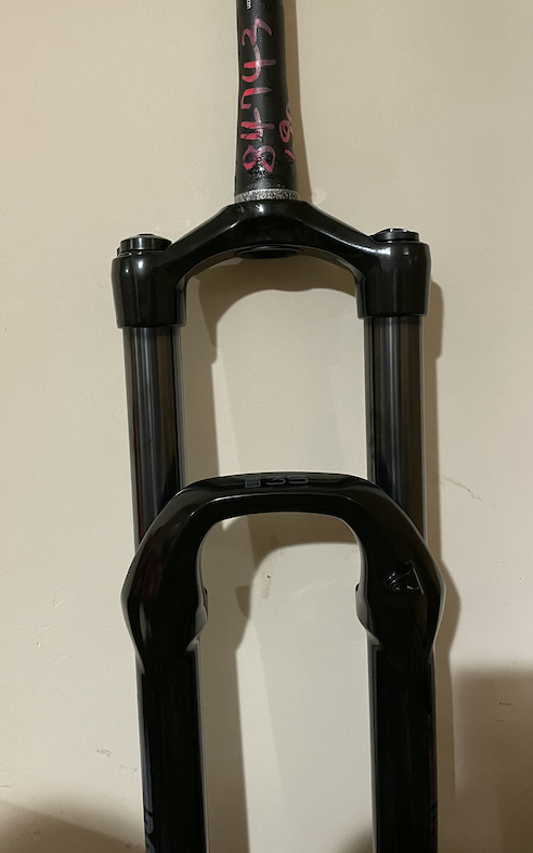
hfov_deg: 44.5
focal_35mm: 28
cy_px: 422
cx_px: 249
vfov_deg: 66.5
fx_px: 651
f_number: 1.6
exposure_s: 1/60
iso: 500
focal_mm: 4.2
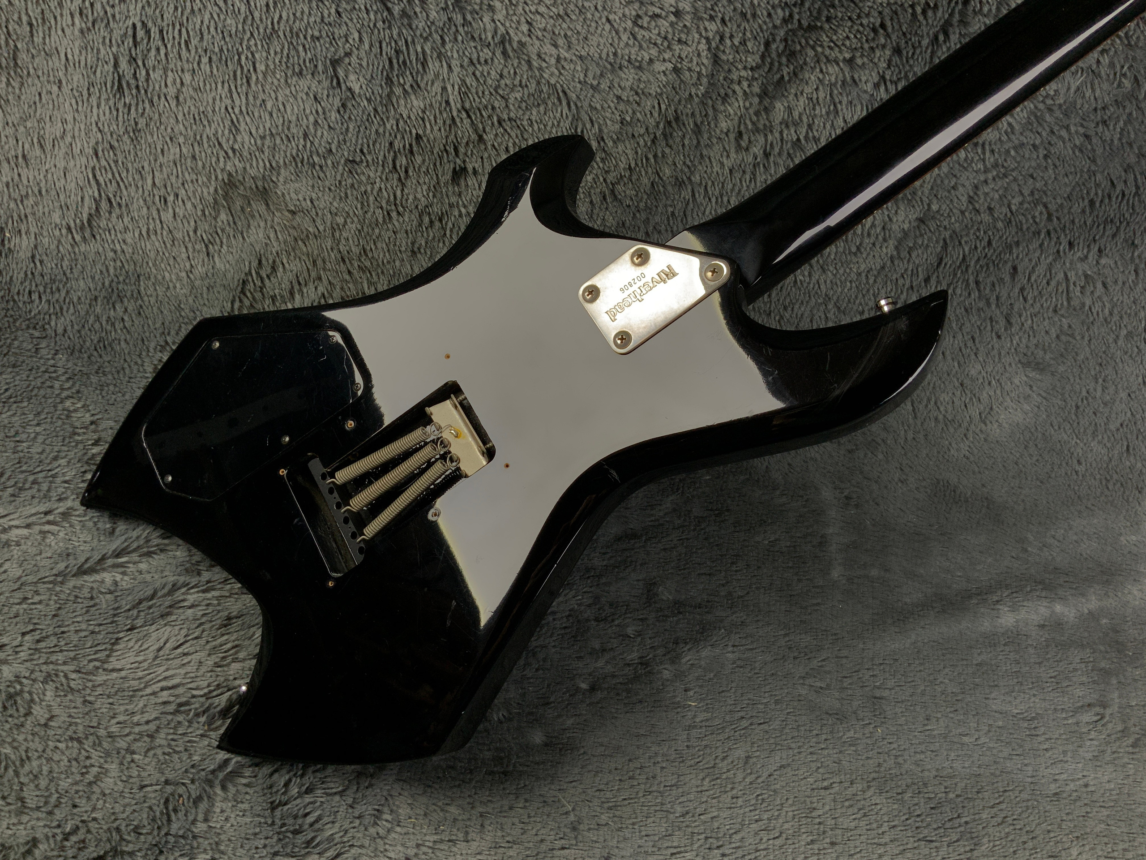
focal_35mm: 29
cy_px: 430
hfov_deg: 61.7
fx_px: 960
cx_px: 573
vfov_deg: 48.2
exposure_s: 1/120
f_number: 1.8
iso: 50
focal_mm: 3
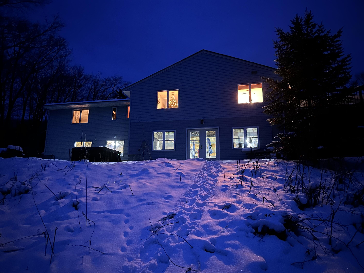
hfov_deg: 71.6
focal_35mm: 24
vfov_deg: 56.8
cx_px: 182
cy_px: 136
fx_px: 252
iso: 640
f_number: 1.78
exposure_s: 1/5
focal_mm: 6.86
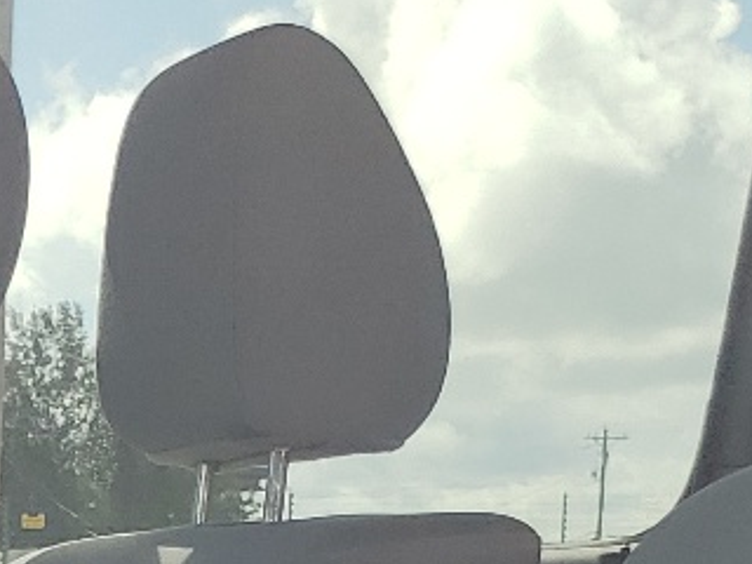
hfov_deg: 13.8
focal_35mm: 130
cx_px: -538
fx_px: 2824
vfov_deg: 10.1
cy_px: 1283
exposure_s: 1/769
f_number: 1.5
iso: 50
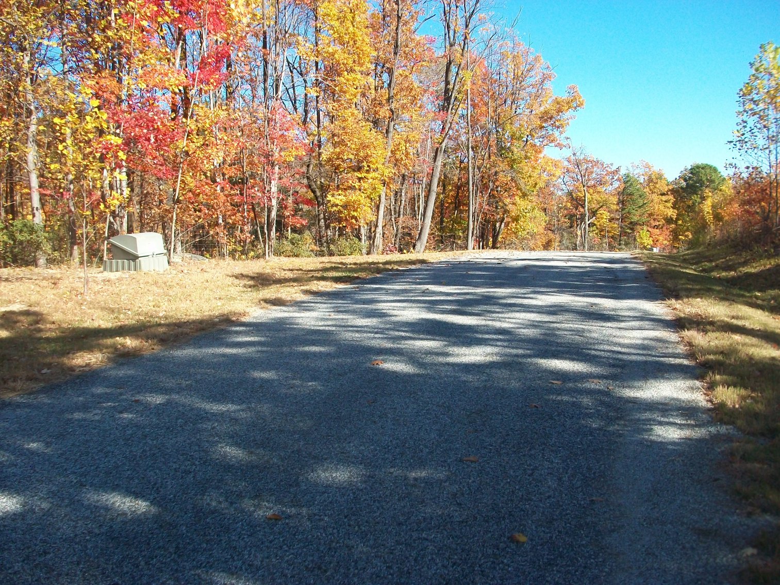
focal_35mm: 34
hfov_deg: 54.0
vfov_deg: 41.8
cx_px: 390
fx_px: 766
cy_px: 292
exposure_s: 1/500
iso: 80
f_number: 2.8
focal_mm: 5.7
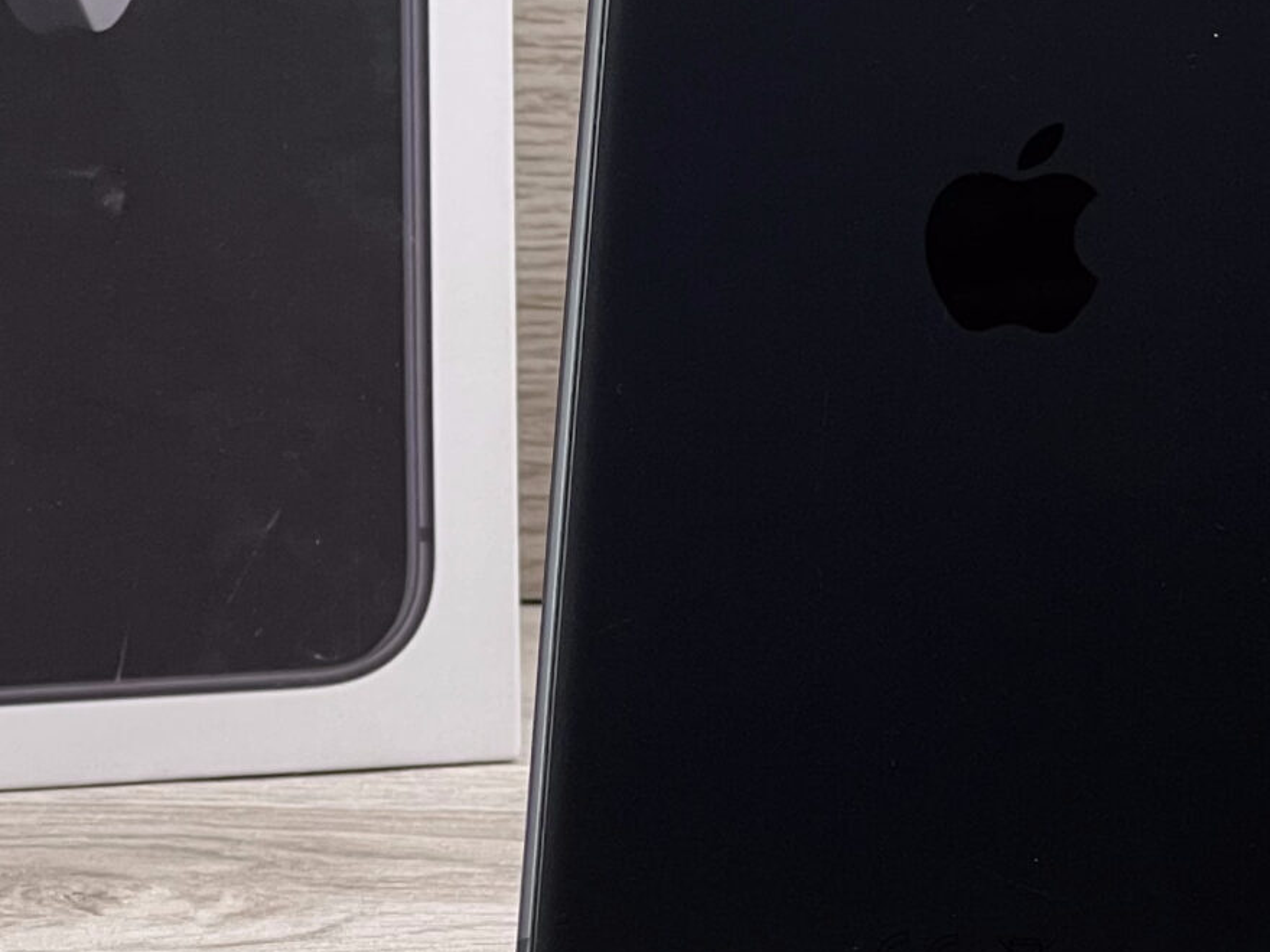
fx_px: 8218
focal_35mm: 224
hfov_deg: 8.8
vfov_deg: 6.6
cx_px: 808
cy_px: 257
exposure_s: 1/100
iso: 100
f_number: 2.8
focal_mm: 9
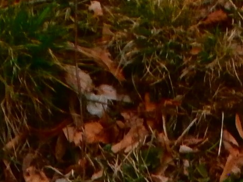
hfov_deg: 8.1
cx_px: 145
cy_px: 537
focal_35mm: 245
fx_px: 1719
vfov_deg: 5.7
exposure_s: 1/250
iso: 100
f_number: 3.9
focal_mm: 6.67
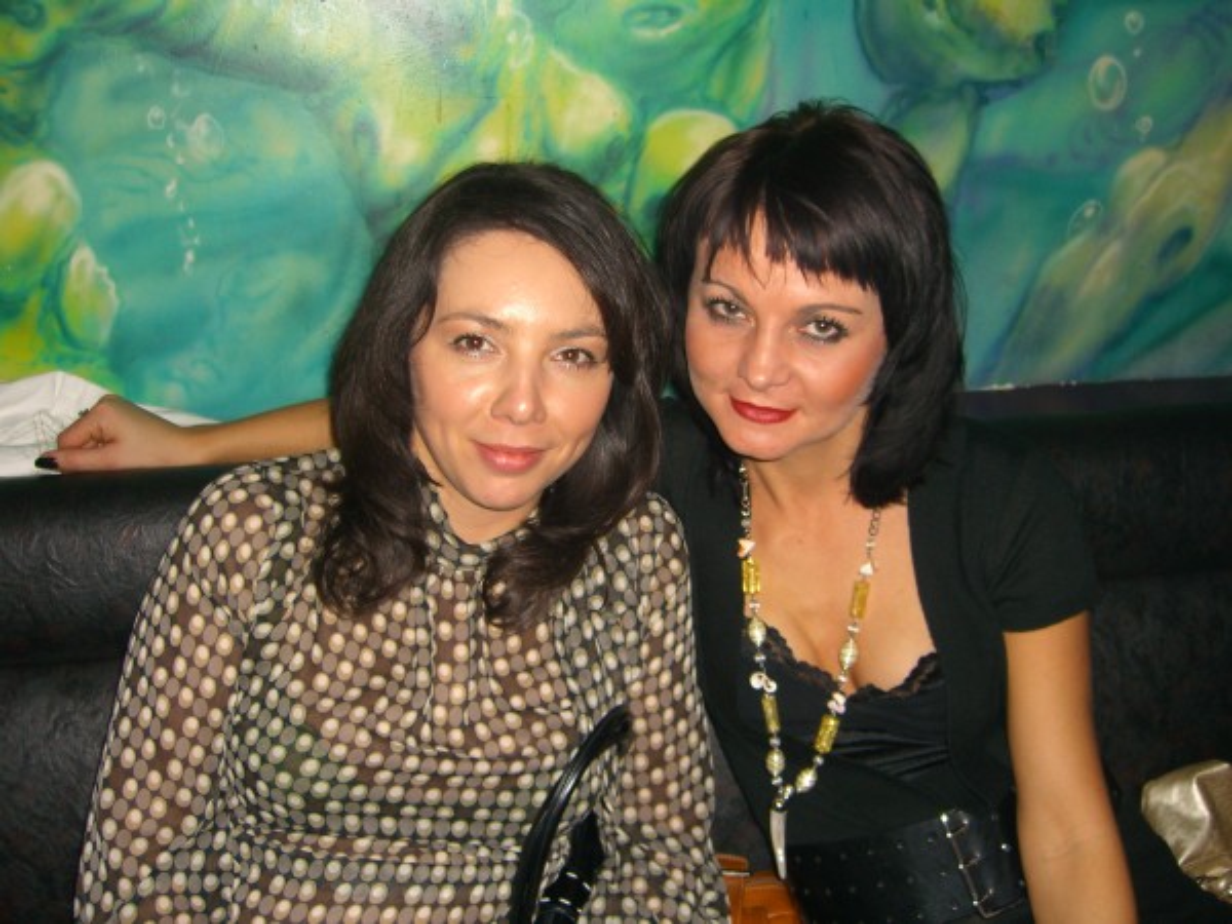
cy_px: 462
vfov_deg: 37.7
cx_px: 616
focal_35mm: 38
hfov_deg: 49.0
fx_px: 1352
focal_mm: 7.9
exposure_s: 1/60
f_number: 2.8
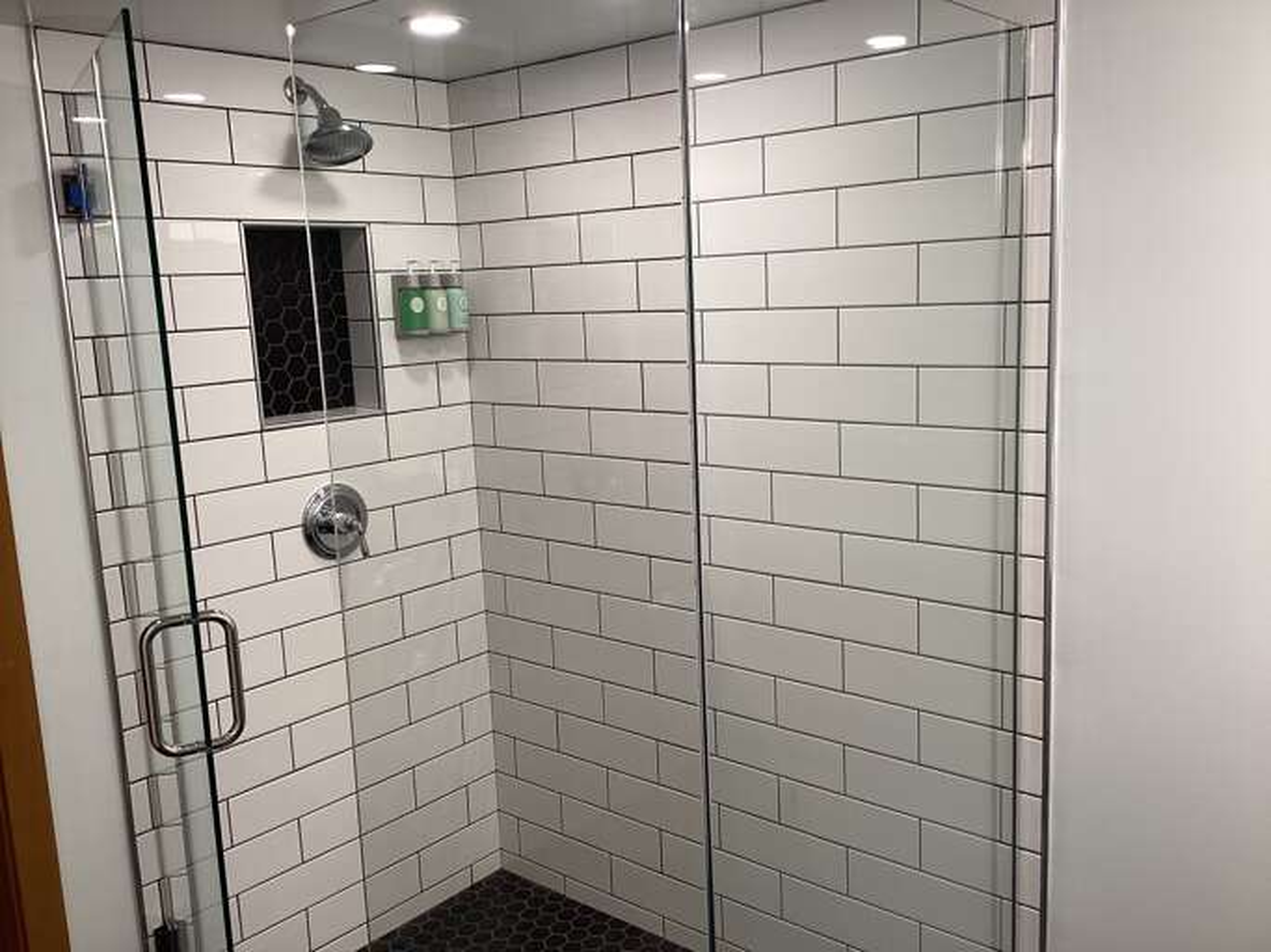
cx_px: 636
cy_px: 476
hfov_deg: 58.4
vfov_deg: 45.4
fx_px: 1138
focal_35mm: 31
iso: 50
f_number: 2.4
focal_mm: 3.3
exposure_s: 1/60
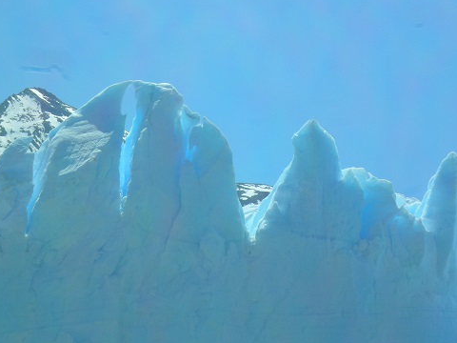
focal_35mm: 180
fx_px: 2376
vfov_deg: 8.2
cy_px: 200
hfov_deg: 11.0
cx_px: 186
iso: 80
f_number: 5.9
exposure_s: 1/750
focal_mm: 24.5
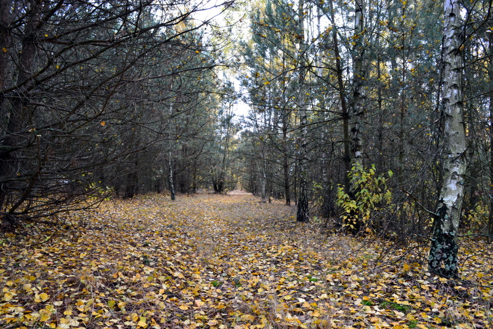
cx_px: 246
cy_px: 164
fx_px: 370
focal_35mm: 27
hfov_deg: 67.4
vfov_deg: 48.0
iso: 450
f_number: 8
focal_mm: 18
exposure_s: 1/60
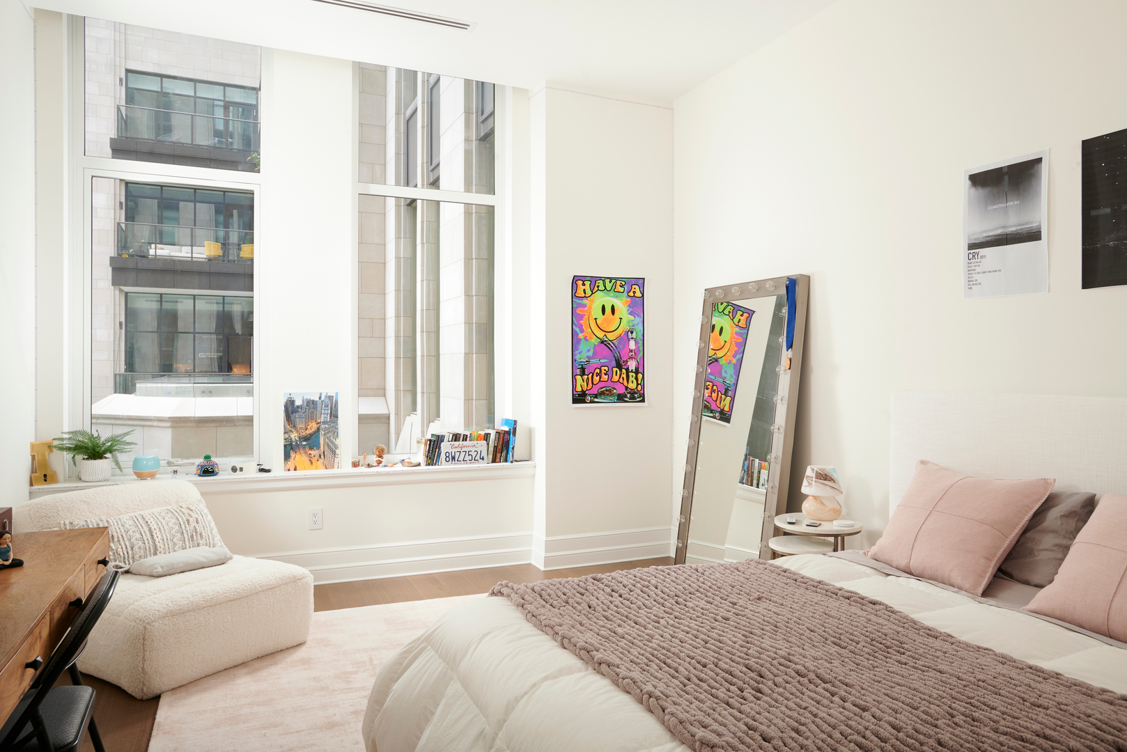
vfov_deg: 53.2
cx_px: 564
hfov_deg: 73.7
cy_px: 376
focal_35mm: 24
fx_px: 752
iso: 250
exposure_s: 1/6
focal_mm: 24
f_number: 13
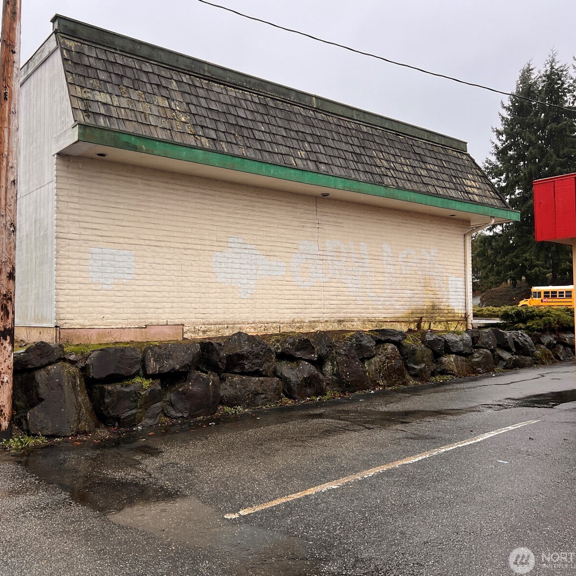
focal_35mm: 31
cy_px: 288
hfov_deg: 52.3
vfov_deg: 52.5
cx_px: 246
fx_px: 584
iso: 40
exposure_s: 1/121
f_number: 1.5
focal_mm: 5.7
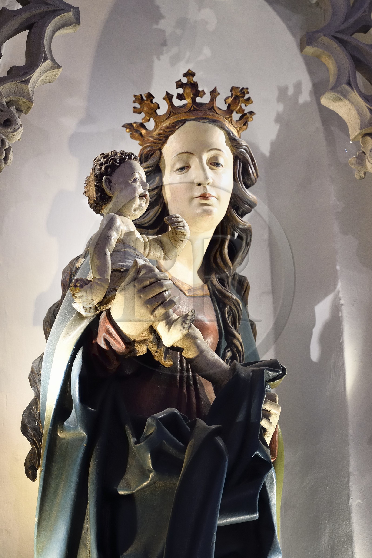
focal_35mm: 200
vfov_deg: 10.3
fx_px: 3100
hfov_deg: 6.9
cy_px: 279
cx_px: 186
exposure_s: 1/50
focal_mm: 200
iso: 1600
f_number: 6.3
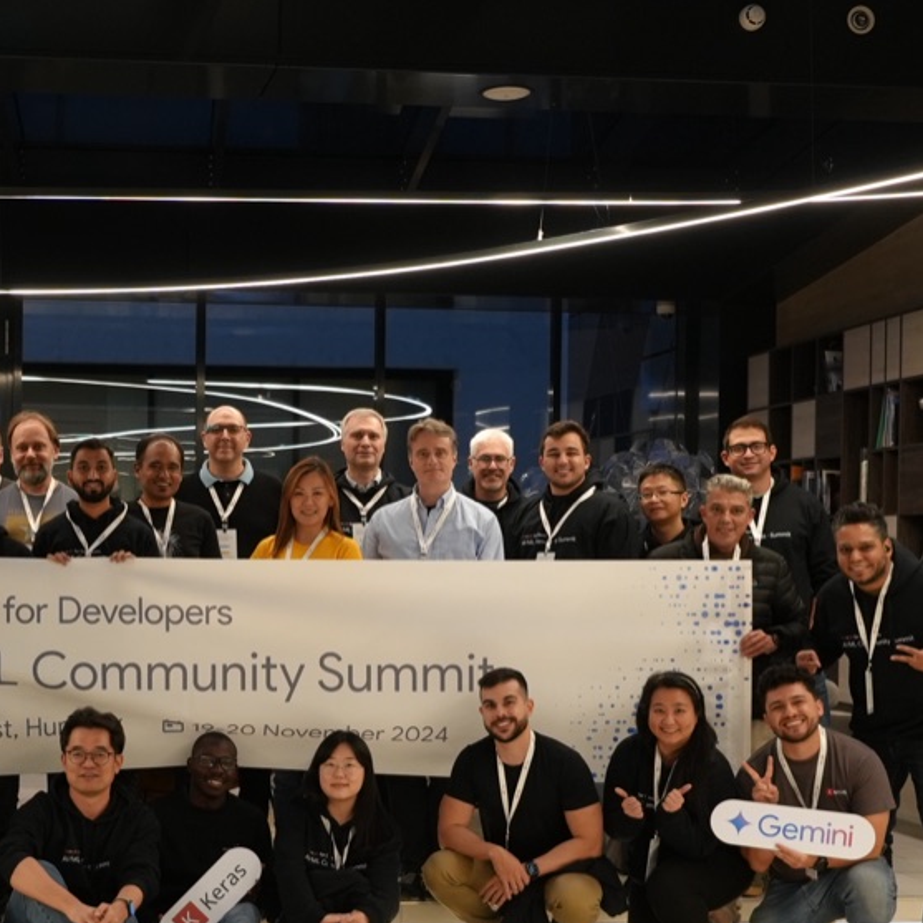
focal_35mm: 62
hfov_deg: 27.2
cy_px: 609
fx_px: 1870
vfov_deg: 27.6
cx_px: 177
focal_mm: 29
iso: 2000
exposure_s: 1/60
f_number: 4
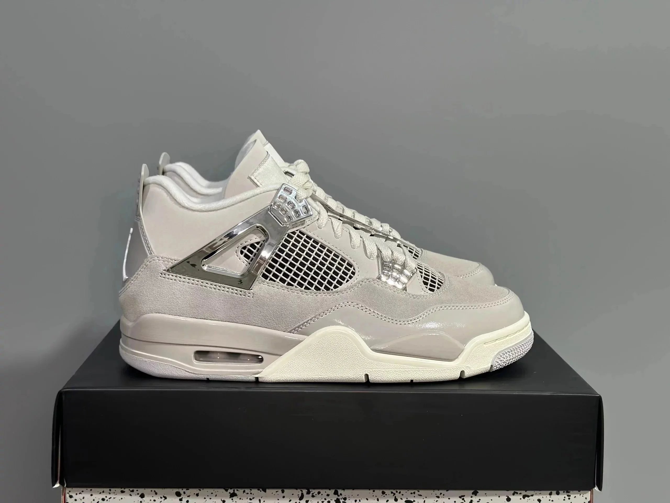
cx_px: 335
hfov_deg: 39.7
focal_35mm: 48
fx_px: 929
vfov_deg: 30.3
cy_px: 252
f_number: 1.78
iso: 125
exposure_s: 1/50
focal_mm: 6.86
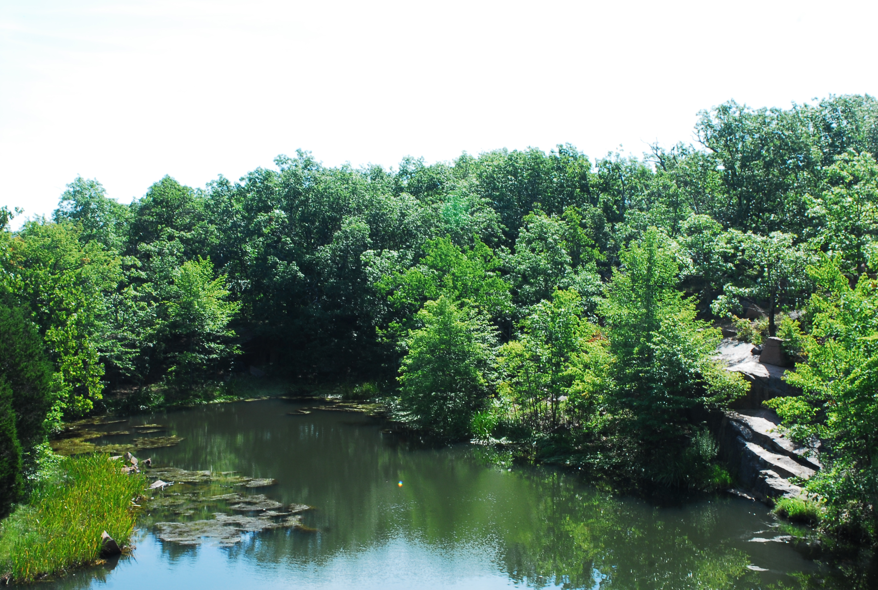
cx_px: 439
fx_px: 1026
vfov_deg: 32.0
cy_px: 295
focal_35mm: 42
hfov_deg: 46.3
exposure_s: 1/50
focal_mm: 28
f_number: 16
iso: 160
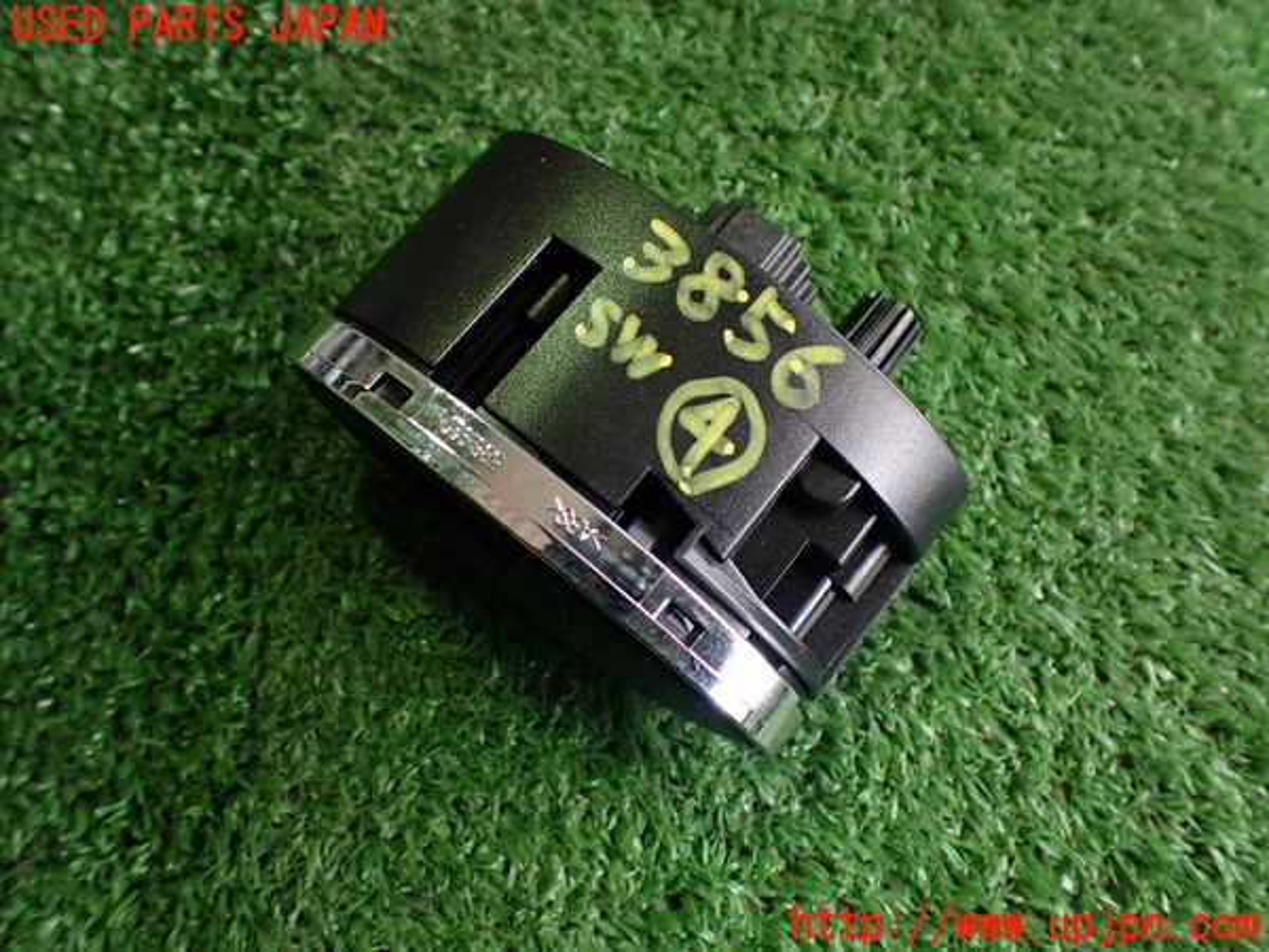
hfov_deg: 60.0
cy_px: 476
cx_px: 634
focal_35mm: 30
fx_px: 1100
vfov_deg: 46.8
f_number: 2.3
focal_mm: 5.4
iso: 500
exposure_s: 1/125
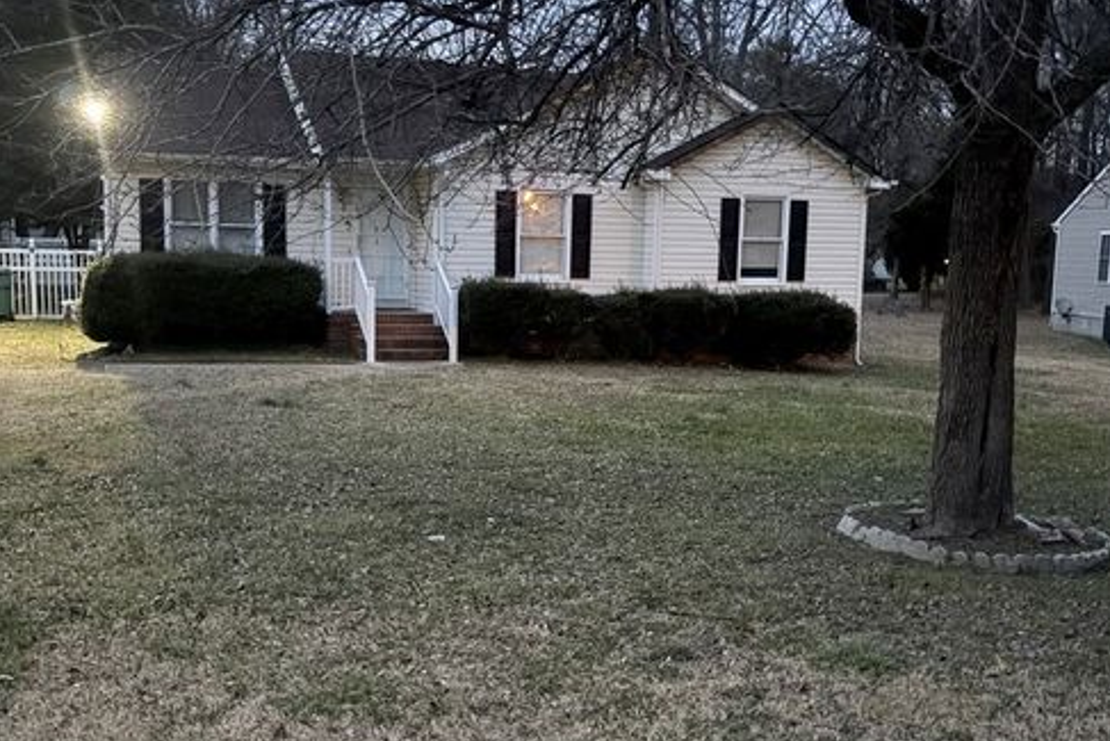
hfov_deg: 51.9
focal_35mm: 37
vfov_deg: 36.0
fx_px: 1141
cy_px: 393
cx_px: 547
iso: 1000
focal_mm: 5.96
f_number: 1.6
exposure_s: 1/15
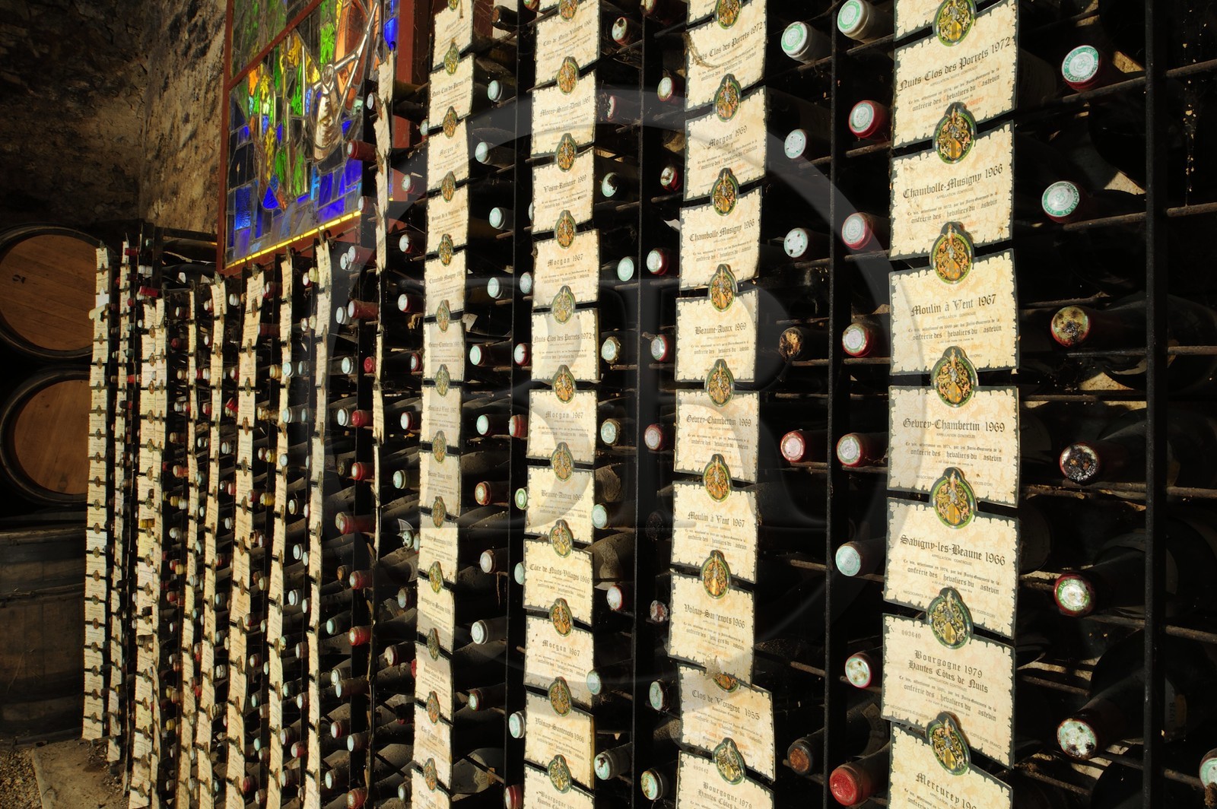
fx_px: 811
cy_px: 404
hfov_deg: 73.8
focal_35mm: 24
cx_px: 608
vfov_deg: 53.1
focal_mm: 24
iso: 200
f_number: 27
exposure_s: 10
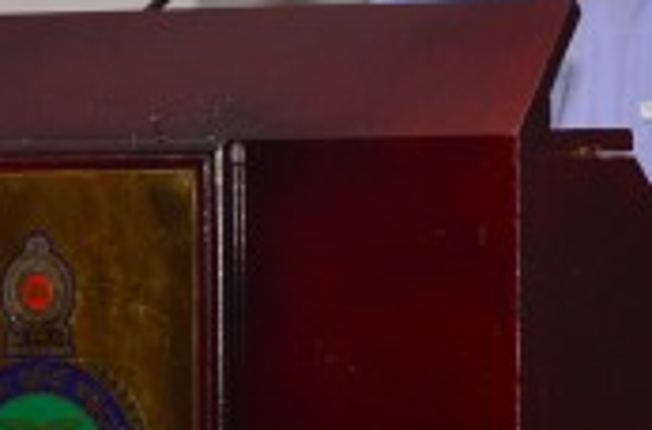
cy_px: 60
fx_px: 6587
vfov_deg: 3.7
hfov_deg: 5.7
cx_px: 219
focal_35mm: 365
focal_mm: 70
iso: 400
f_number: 6.3
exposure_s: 1/80
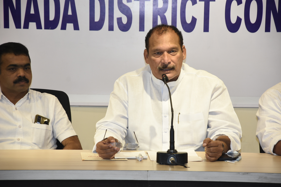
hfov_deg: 13.0
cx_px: 140
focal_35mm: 158
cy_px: 94
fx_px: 1229
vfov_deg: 8.7
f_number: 5.6
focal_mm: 105
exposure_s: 1/80
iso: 800
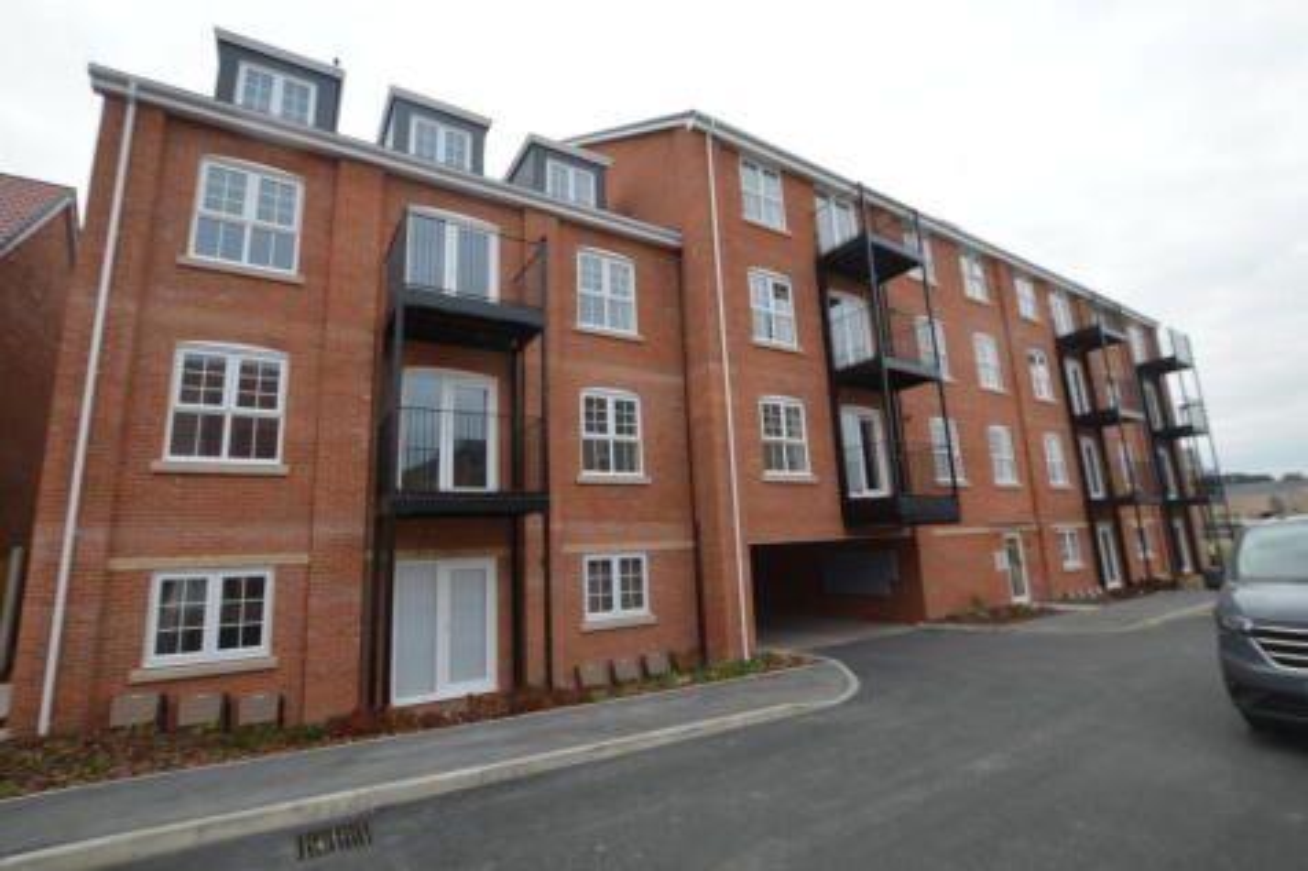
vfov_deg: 77.3
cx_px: 654
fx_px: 545
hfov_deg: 100.4
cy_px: 436
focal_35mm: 15
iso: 100
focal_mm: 10
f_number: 7.1
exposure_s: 1/200
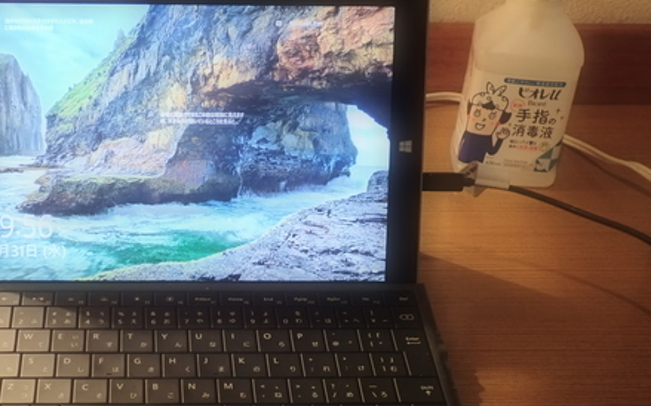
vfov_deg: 22.2
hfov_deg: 34.5
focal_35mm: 58
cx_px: 172
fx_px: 1029
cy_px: 279
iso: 250
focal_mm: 5.5
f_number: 2.3
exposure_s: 1/30
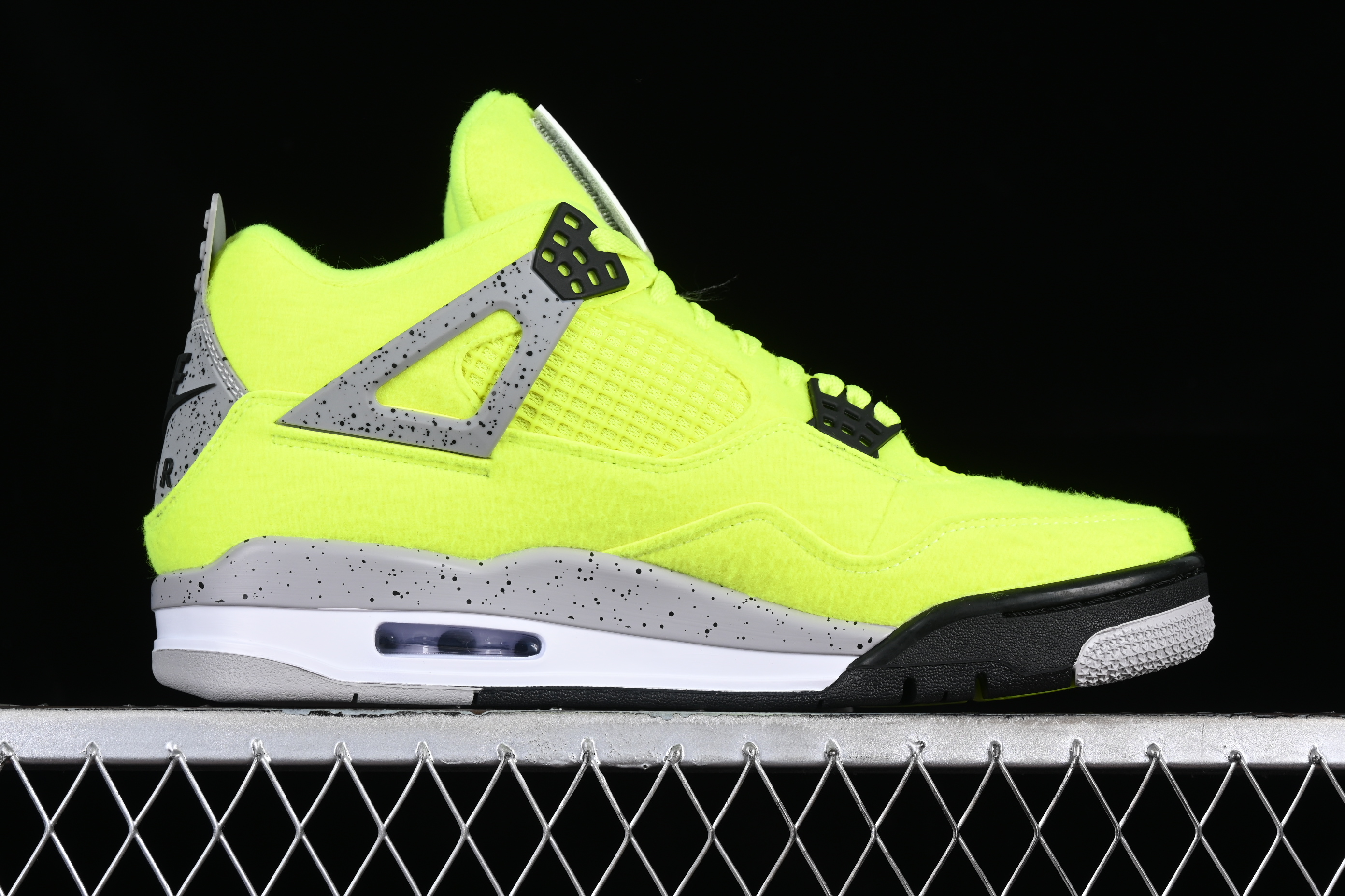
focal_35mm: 75
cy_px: 448
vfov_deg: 18.2
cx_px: 672
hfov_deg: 27.0
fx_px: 2802
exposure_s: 1/80
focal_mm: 50
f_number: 8
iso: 160
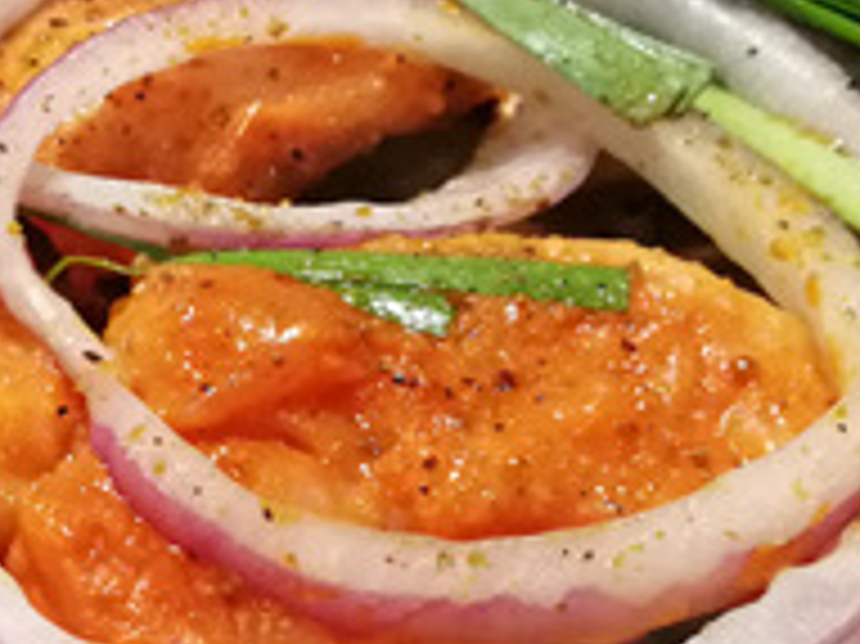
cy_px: 509
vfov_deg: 17.2
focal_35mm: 85
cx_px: 230
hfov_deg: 22.8
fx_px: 2110
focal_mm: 3.84
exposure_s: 1/25
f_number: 2.2
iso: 400
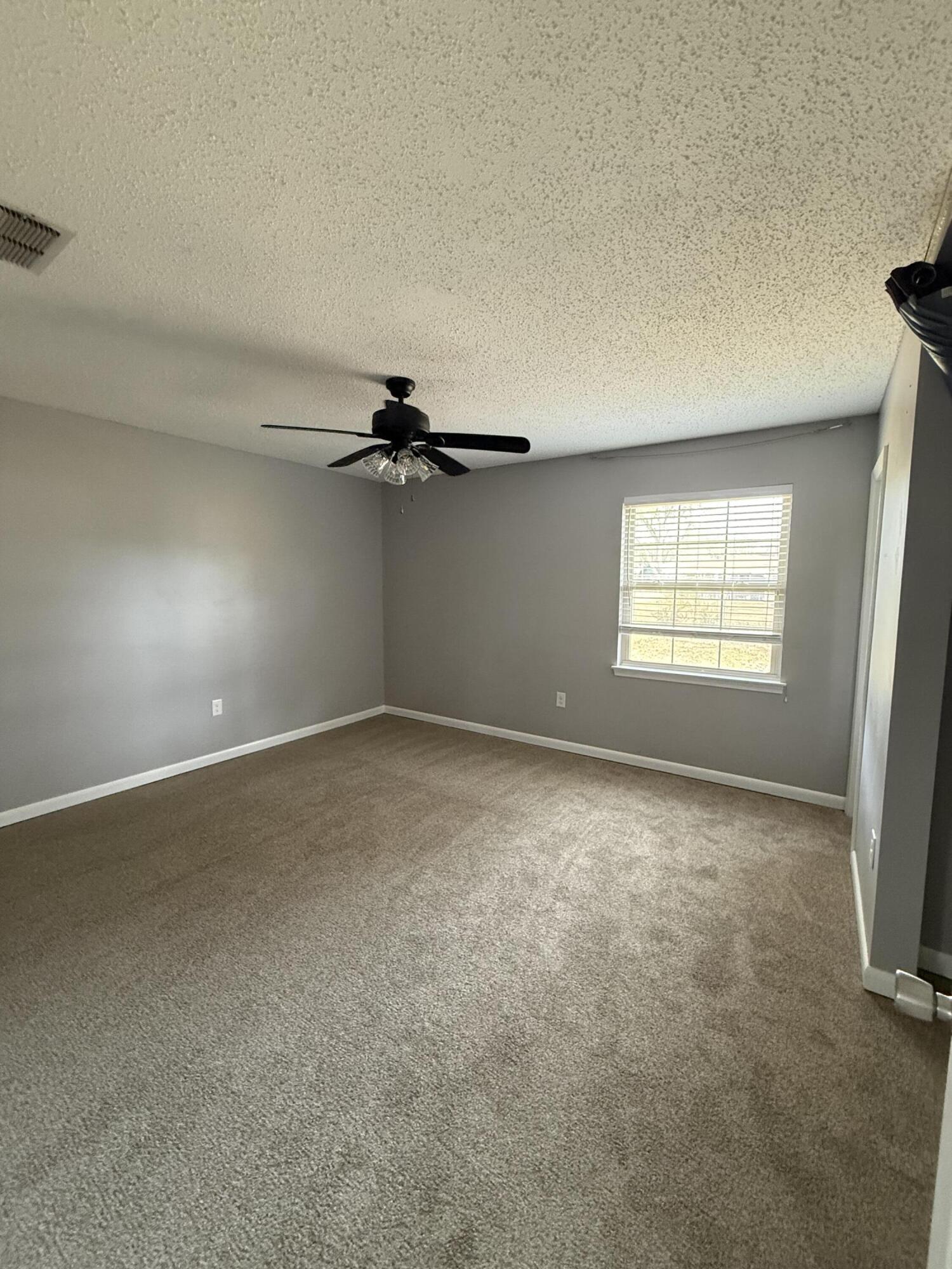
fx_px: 513
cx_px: 476
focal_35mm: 14
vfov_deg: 102.1
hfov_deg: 85.7
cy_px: 634
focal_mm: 2.22
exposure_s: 1/60
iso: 500
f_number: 2.2
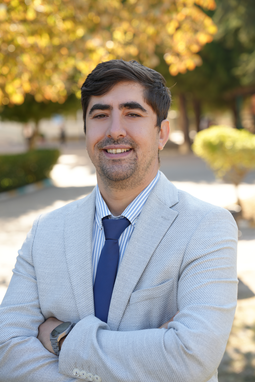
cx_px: 128
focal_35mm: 70
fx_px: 744
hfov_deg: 19.5
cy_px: 191
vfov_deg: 28.8
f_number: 4
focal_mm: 70
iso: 100
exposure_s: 1/125
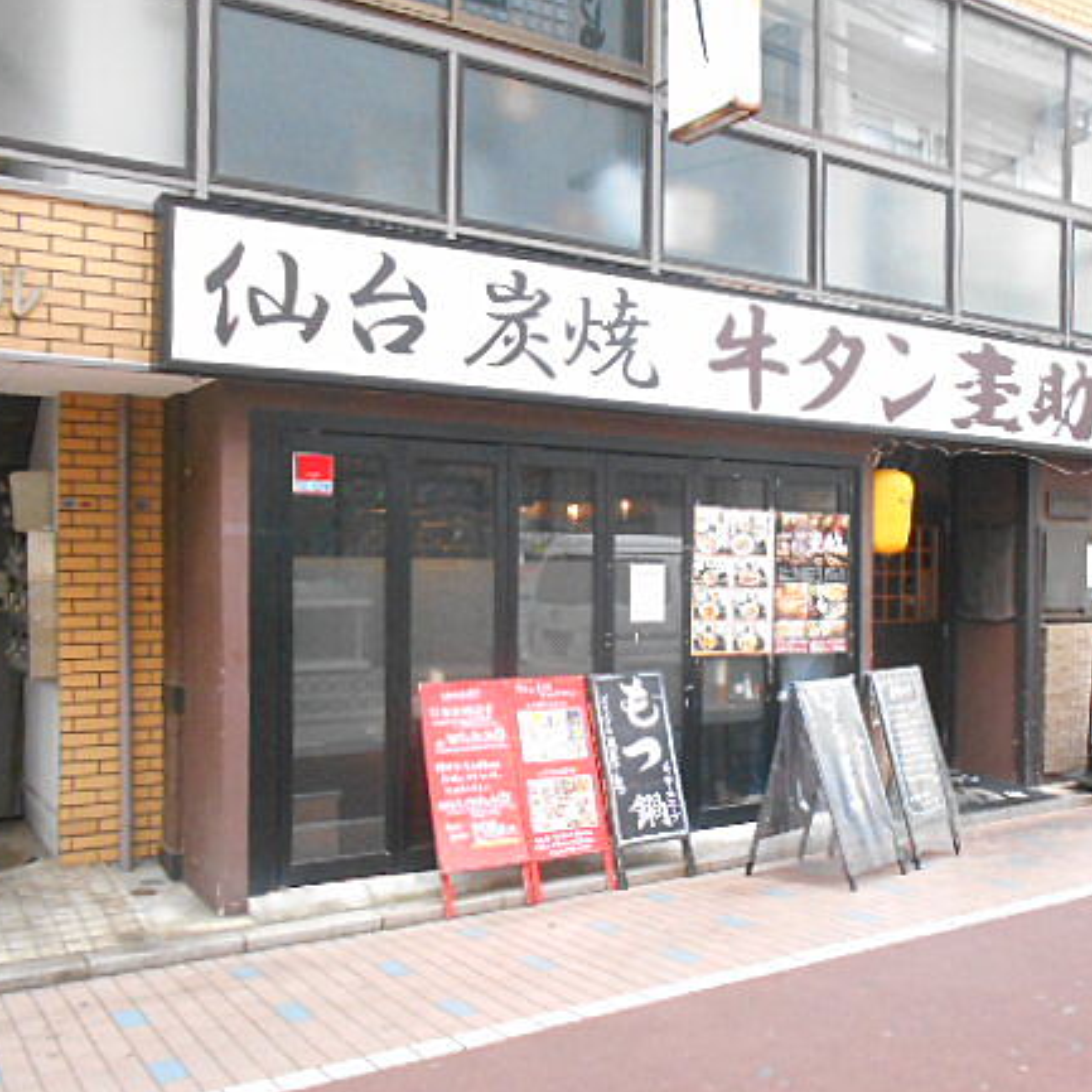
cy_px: 572
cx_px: 688
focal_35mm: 34
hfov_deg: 48.0
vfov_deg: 48.4
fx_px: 1213
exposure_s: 1/250
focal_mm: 4.6
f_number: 3.2
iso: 720
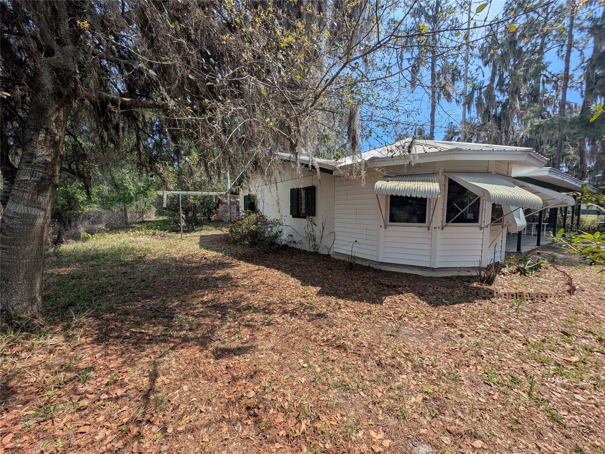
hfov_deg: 110.5
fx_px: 210
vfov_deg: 94.5
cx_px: 302
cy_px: 227
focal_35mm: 12
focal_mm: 2.23
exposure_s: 1/1314
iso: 35
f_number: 1.95
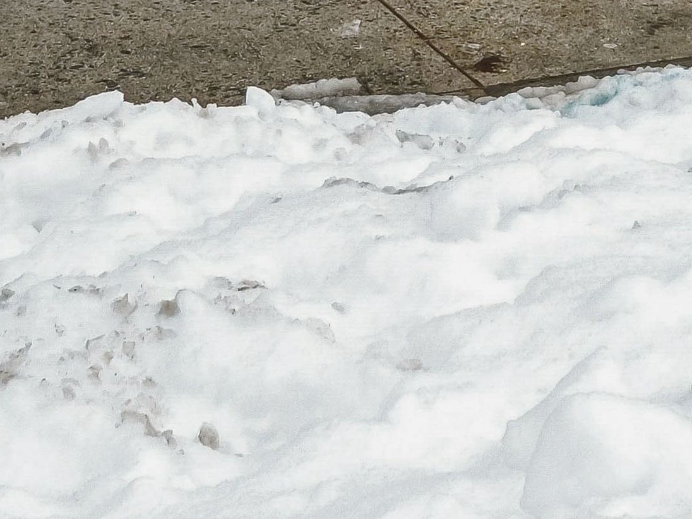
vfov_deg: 9.9
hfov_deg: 16.0
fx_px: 2439
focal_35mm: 122
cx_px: 547
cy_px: -905
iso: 250
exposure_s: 1/60
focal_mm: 12
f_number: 8
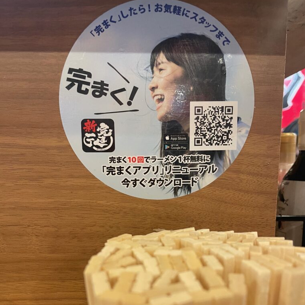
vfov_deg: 51.6
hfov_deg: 52.5
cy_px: 201
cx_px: 154
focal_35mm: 31
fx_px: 309
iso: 200
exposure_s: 1/50
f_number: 1.6
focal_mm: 4.2
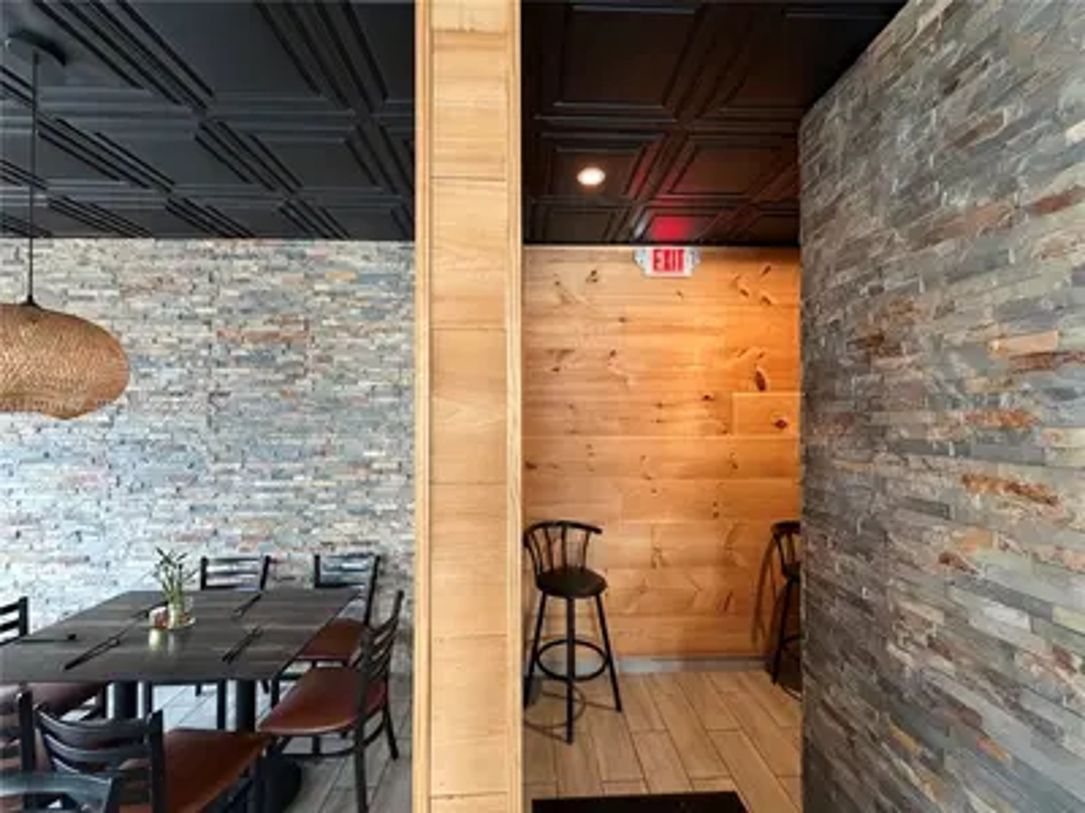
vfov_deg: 85.7
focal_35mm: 14
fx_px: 439
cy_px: 406
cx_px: 542
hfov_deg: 102.1
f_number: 2.2
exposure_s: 1/60
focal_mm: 2.22
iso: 640
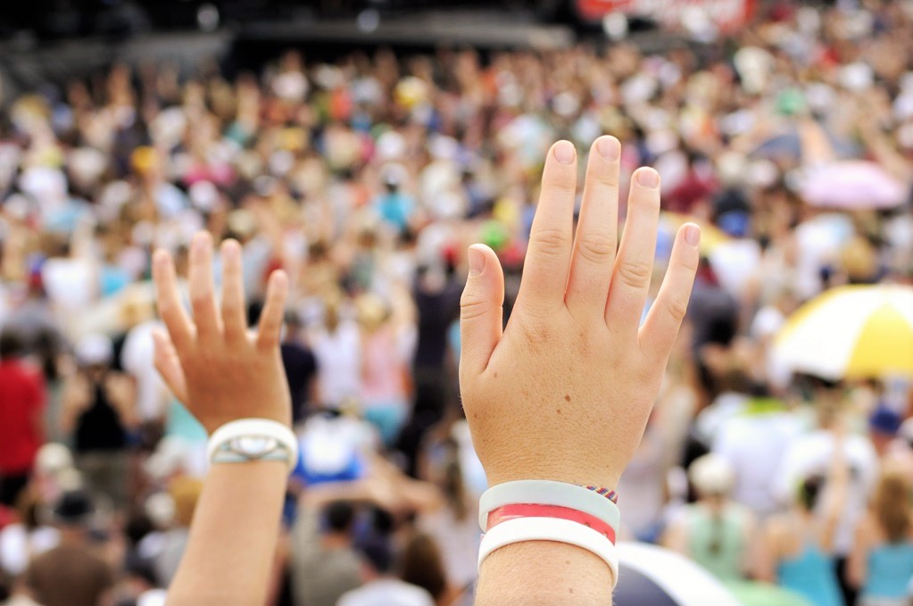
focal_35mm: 105
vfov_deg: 13.0
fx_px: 2659
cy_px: 303
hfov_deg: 19.5
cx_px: 456
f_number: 7.1
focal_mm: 70
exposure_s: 1/200
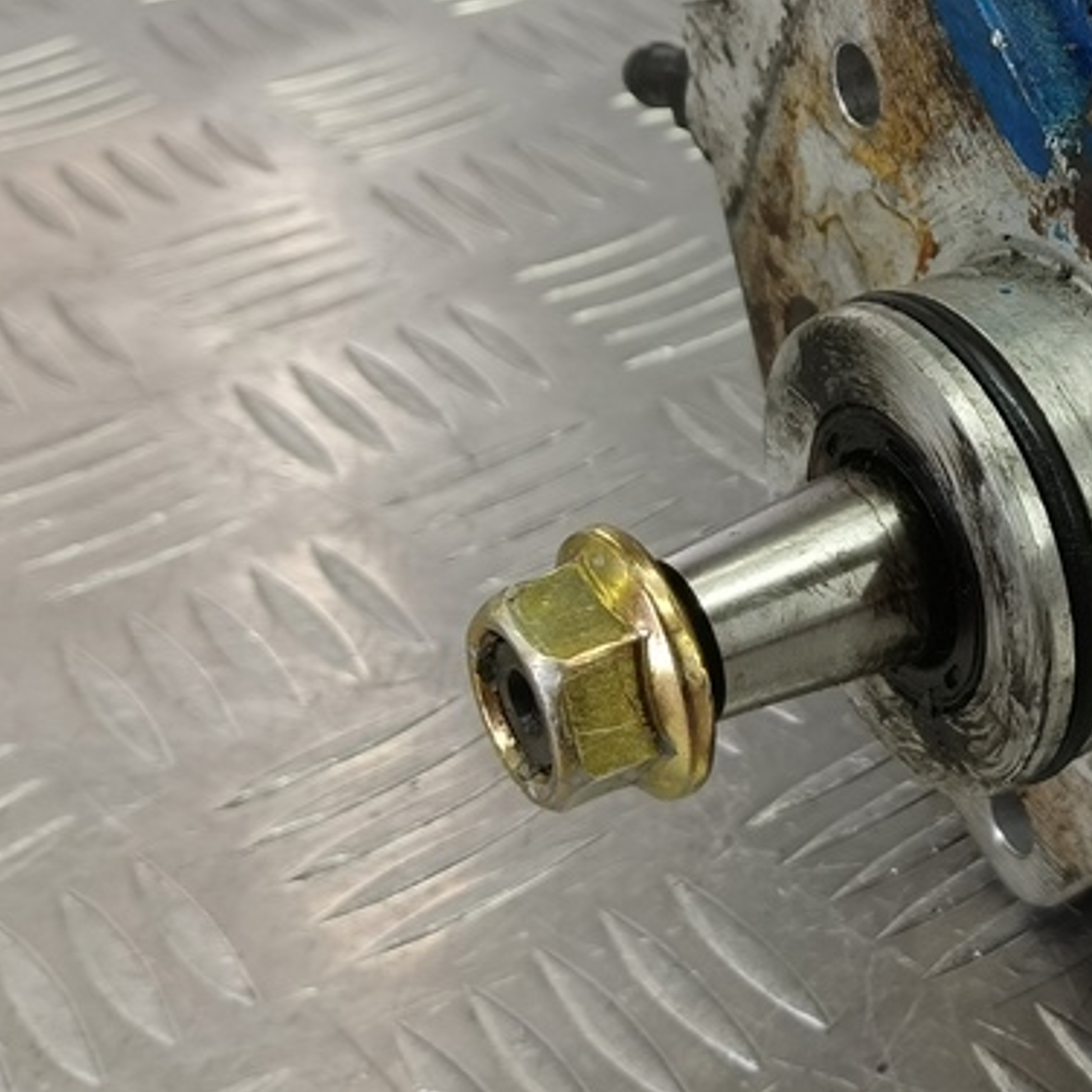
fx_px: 2320
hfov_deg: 24.3
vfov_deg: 26.1
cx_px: 1272
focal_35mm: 65
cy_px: 258
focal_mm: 4.11
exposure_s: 1/50
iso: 130
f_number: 1.6
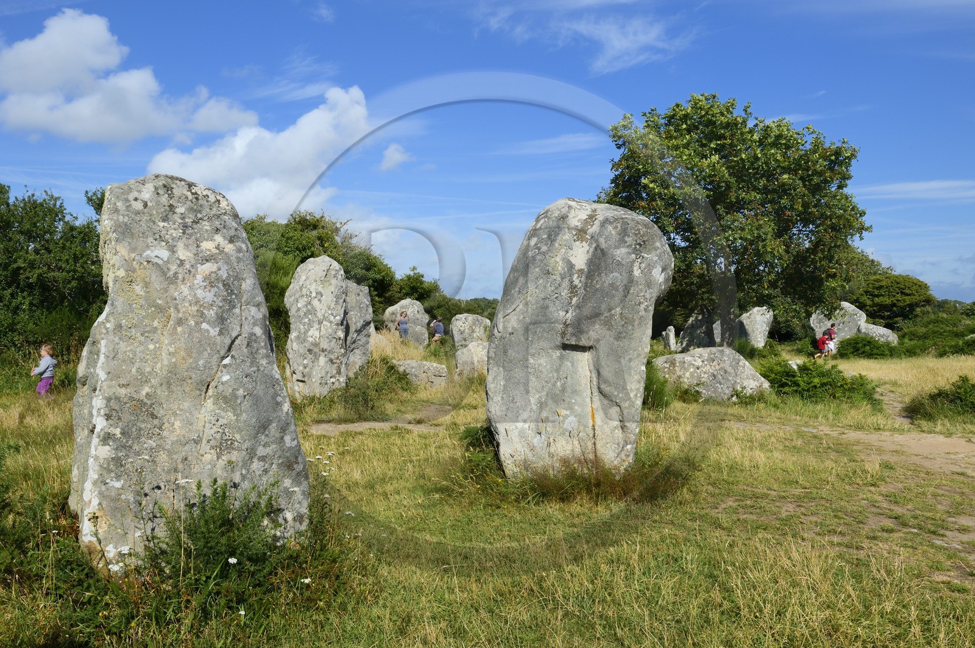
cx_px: 488
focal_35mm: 32
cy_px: 324
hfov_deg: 58.8
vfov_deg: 41.0
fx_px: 866
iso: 400
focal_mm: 32
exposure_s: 1/250
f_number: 18
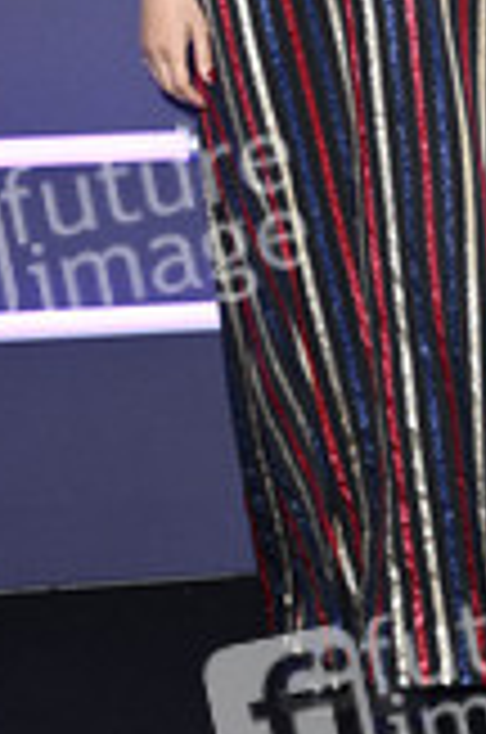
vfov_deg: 10.6
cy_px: 18
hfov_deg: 7.1
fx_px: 3904
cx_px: 567
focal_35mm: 192
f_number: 5.6
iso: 320
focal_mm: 78
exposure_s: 1/250
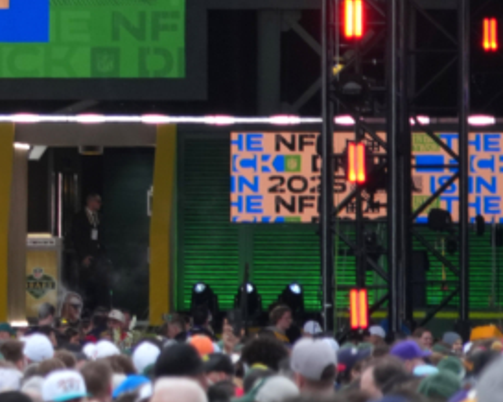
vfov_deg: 1.9
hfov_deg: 2.4
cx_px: -494
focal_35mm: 816
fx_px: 12139
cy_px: -263
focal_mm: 201
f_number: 6.3
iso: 640
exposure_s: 1/160
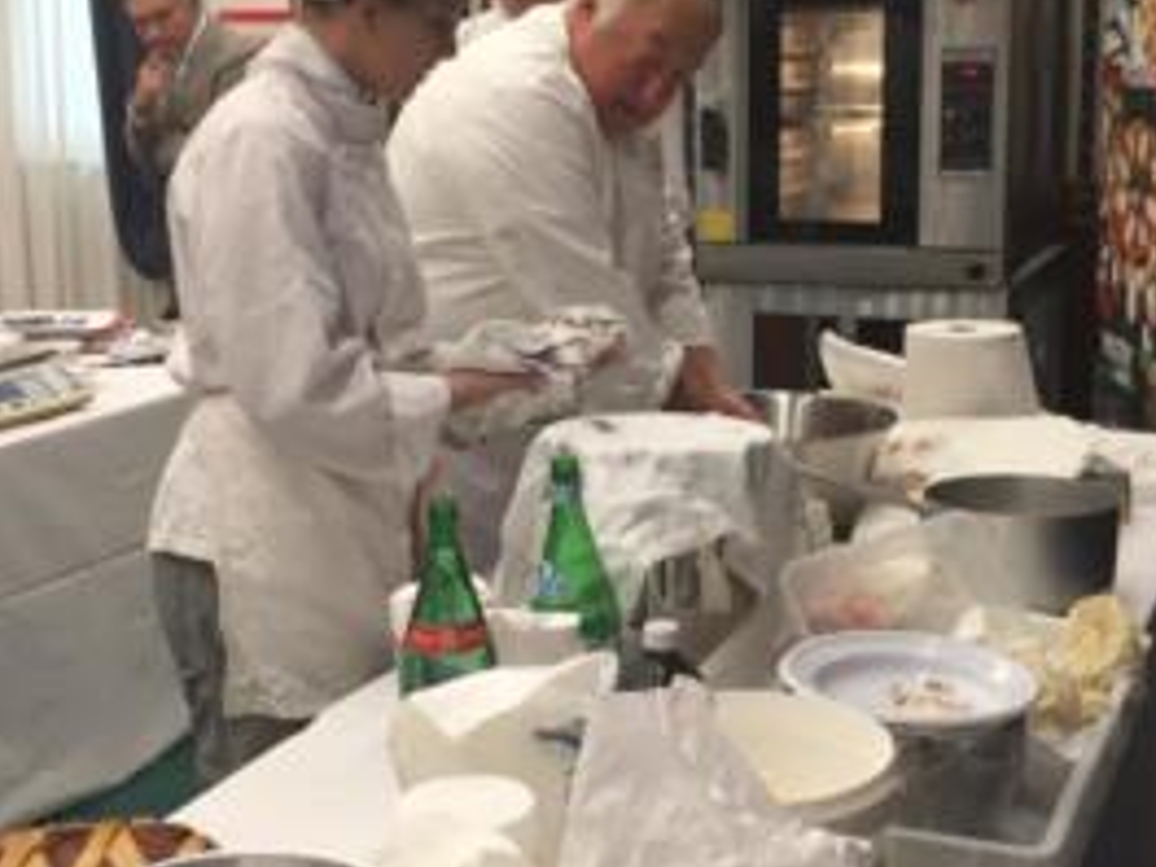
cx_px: 600
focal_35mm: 55
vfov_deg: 26.5
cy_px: 366
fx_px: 1837
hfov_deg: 34.9
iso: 80
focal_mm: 4.15
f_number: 2.2
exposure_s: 1/33
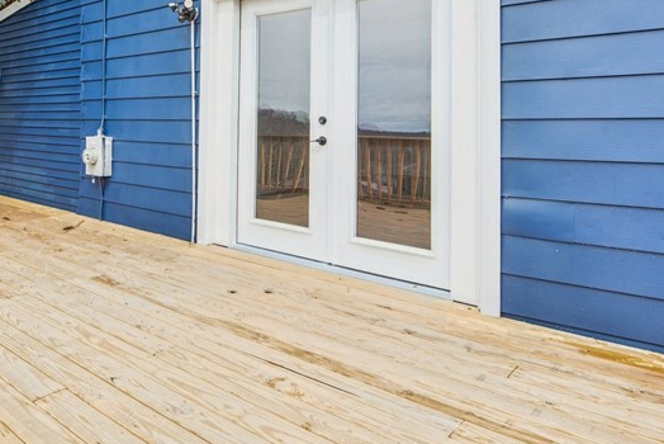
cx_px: 207
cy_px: 115
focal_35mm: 29
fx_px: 535
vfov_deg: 43.7
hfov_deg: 61.6
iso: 50
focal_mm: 14
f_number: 11
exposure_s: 1/13
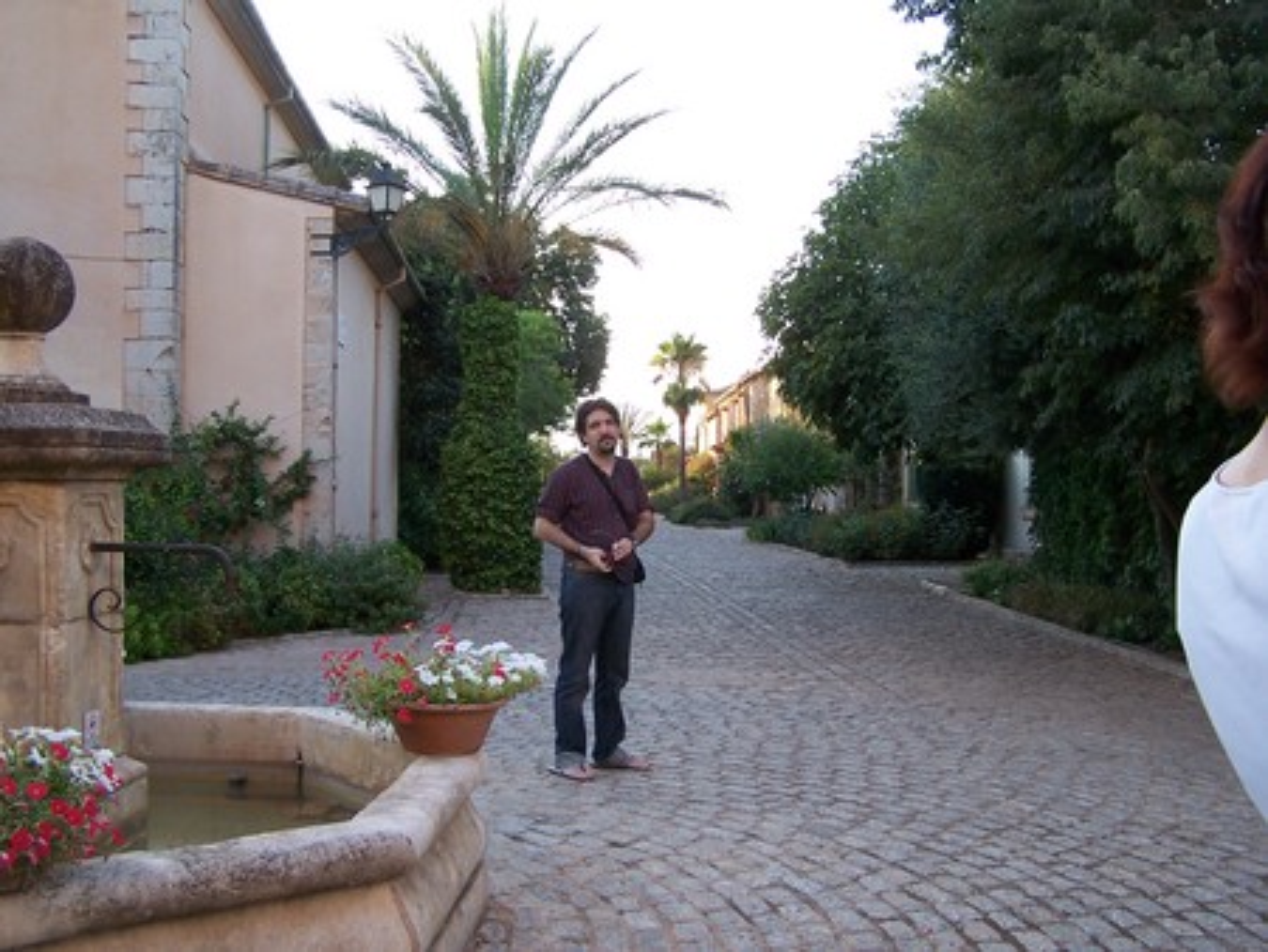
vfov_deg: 37.8
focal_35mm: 38
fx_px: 1393
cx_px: 634
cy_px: 476
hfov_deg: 49.0
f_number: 2.8
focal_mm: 6.3
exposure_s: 1/125
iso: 80
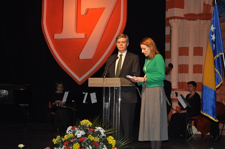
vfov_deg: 16.5
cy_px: 74
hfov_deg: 24.7
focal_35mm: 82
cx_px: 112
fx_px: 515
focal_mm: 55
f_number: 5.6
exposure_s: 1/60
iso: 800
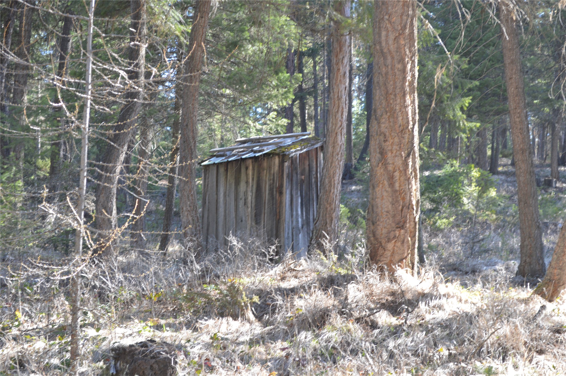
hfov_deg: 27.0
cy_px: 188
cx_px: 283
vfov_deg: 18.1
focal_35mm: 75
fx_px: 1178
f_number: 5.6
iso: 400
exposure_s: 1/80
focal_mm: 50
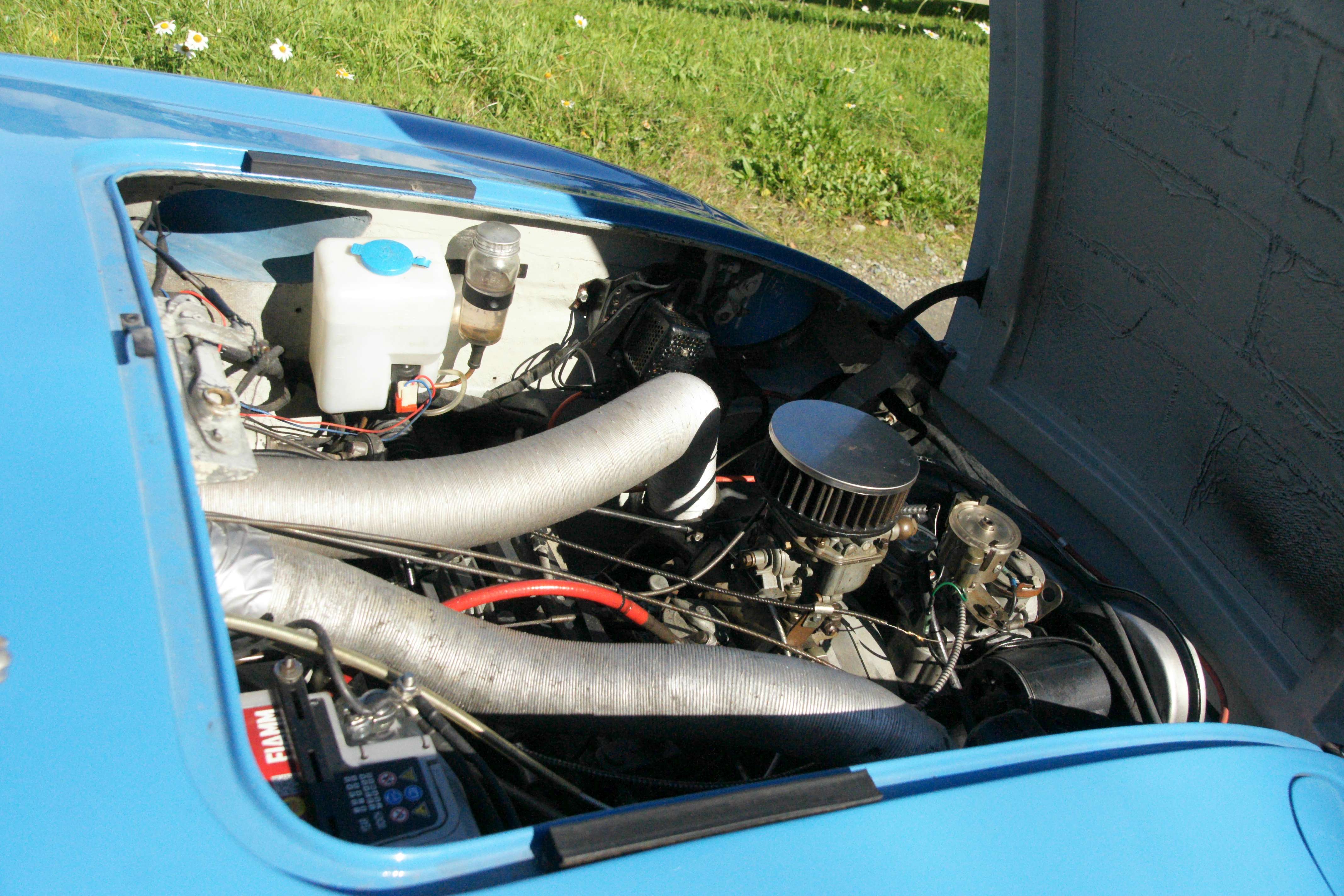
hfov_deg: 57.2
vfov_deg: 40.0
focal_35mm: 33
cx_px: 672
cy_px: 448
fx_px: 1232
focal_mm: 22
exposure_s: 1/8000
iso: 2500
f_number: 6.3
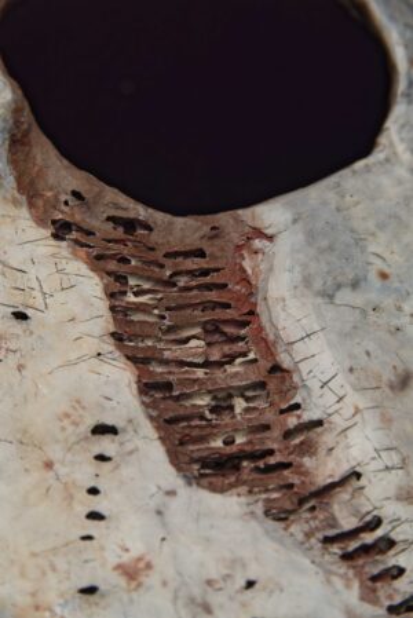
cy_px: 309
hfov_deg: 13.1
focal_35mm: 105
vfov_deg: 19.4
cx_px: 206
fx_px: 1804
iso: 1000
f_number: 7.1
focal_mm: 105
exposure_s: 1/80
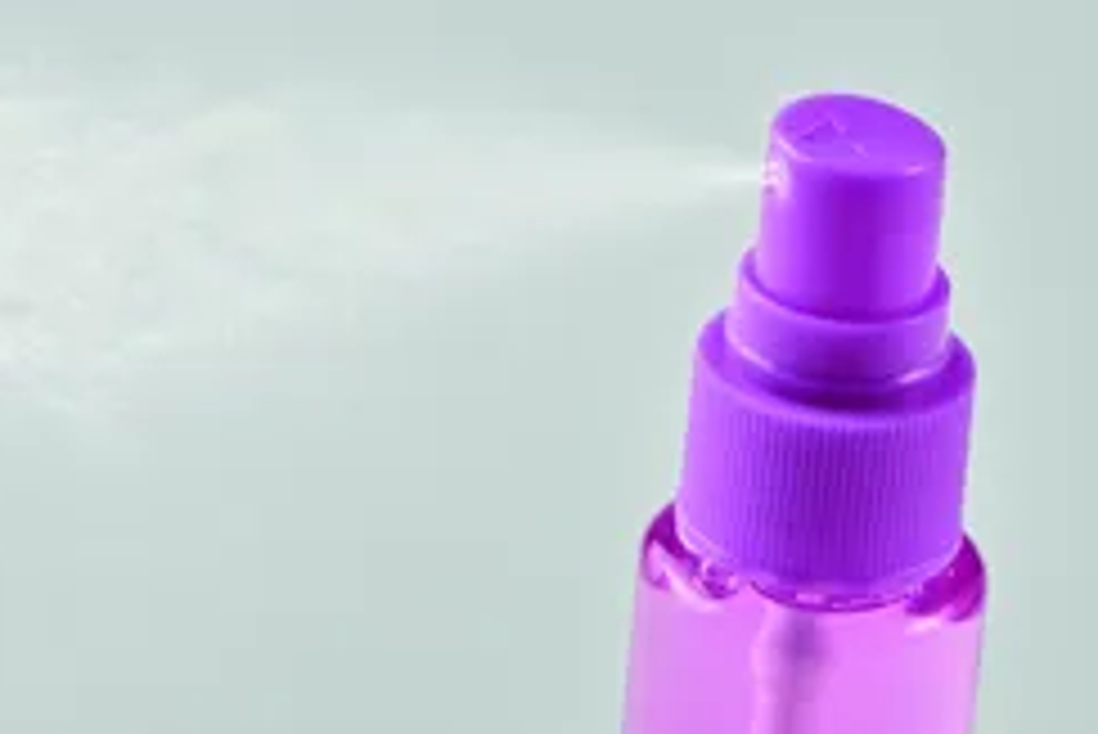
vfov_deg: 6.4
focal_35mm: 215
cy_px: 245
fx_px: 6561
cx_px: 626
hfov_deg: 9.6
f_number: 14
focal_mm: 105
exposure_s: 1/125
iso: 64
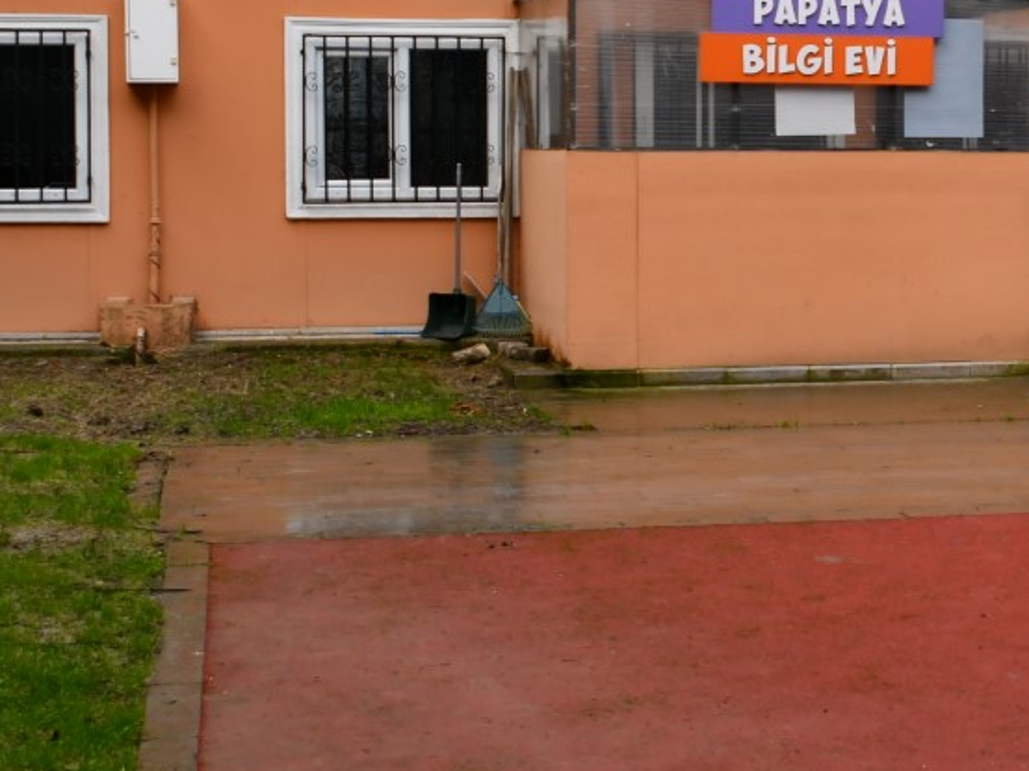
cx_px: 836
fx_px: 2258
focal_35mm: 76
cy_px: 234
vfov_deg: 19.3
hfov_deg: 25.2
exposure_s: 1/160
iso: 110
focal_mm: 18
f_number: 4
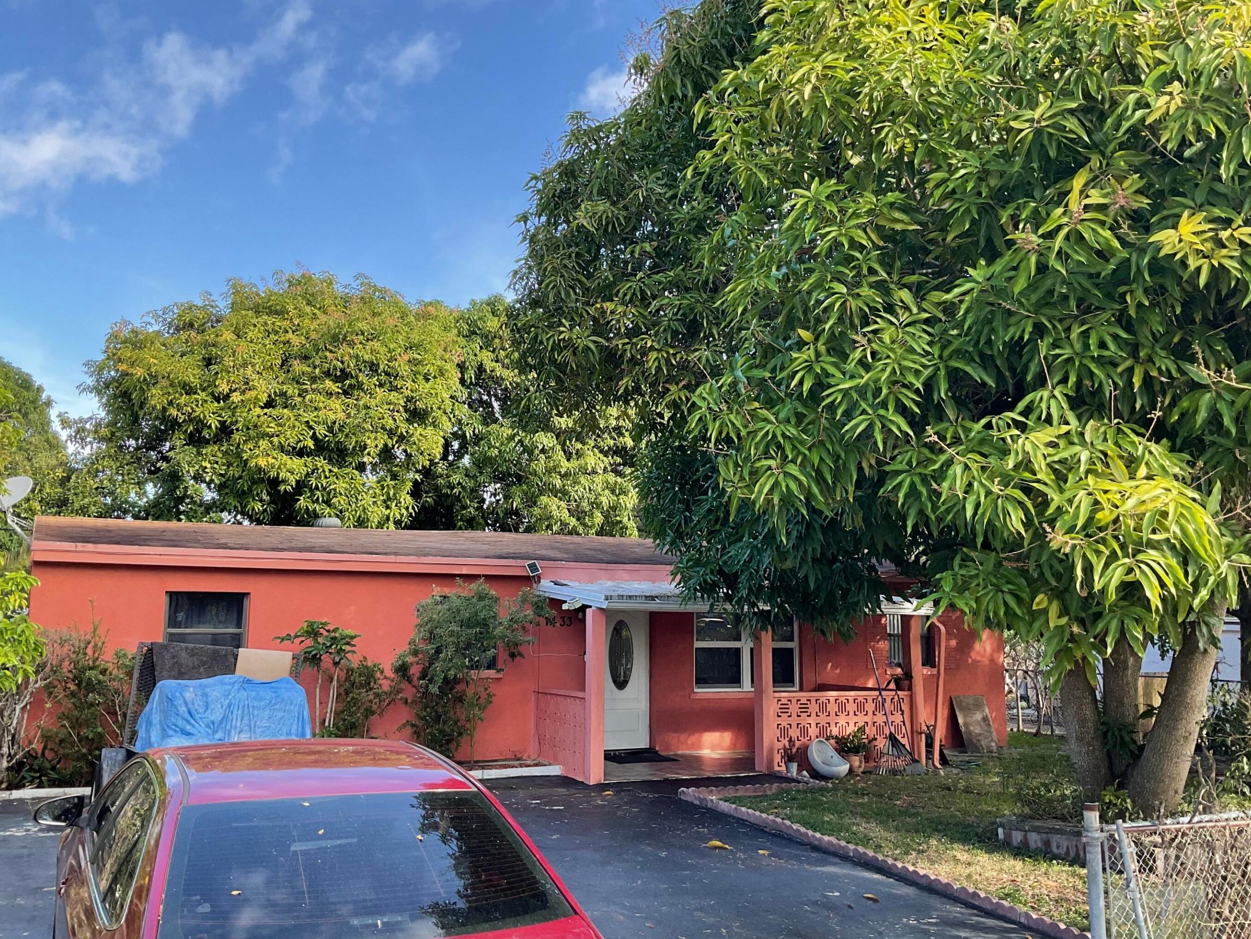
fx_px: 1157
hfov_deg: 56.8
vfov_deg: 44.2
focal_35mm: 32
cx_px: 614
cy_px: 461
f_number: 1.8
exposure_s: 1/279
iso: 16
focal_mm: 3
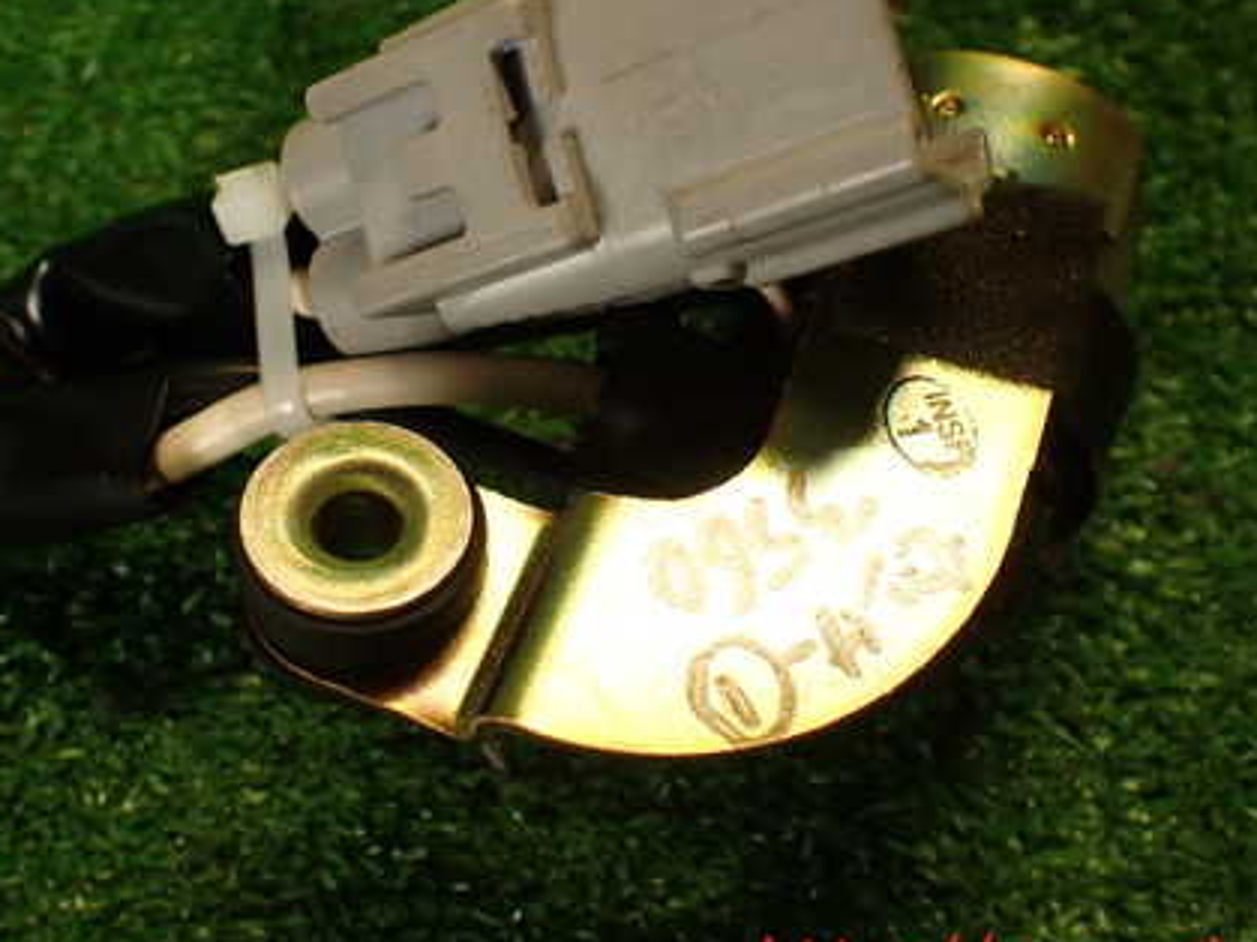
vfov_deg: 33.3
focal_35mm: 43
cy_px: 330
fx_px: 1561
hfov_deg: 43.8
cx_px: 540
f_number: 2.3
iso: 200
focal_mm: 5.4
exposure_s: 1/50
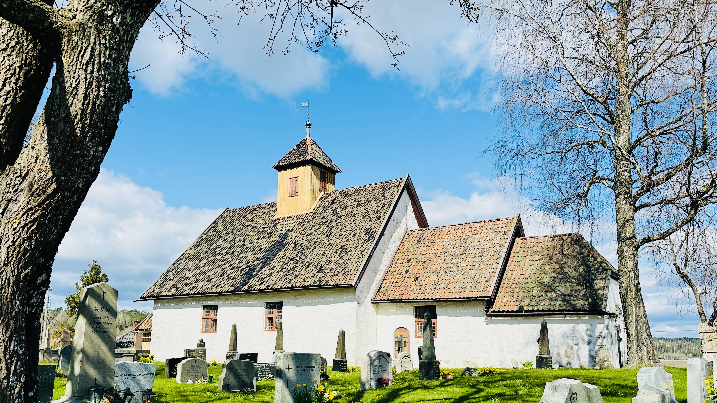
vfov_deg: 41.1
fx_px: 532
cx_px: 362
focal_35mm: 28
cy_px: 259
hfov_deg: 67.9
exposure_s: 1/5525
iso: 80
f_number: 1.78
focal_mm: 6.86
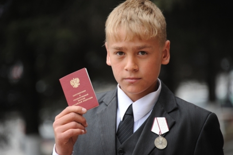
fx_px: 1940
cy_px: 78
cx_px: 116
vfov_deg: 4.6
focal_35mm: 300
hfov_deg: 6.9
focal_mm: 300
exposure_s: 1/320
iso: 800
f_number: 5.6
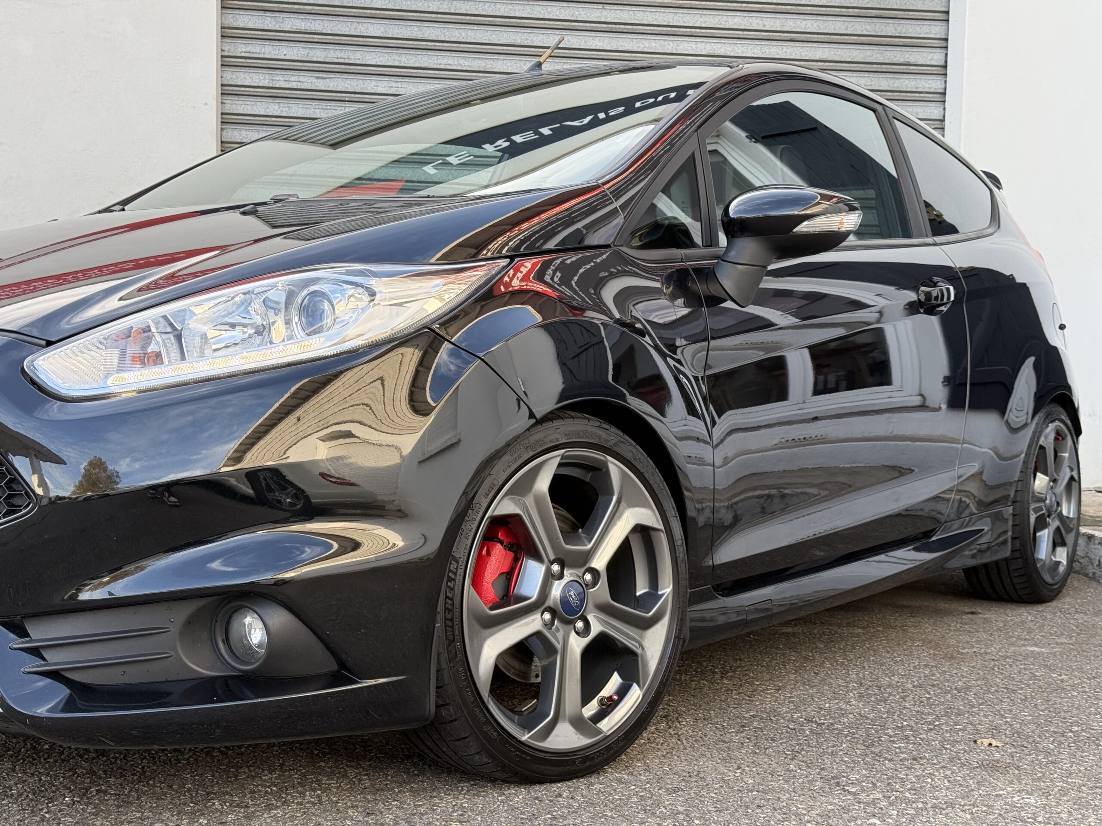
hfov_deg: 39.7
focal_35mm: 48
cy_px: 413
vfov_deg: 30.3
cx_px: 551
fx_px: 1528
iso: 100
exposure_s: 1/352
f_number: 1.78
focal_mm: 6.76
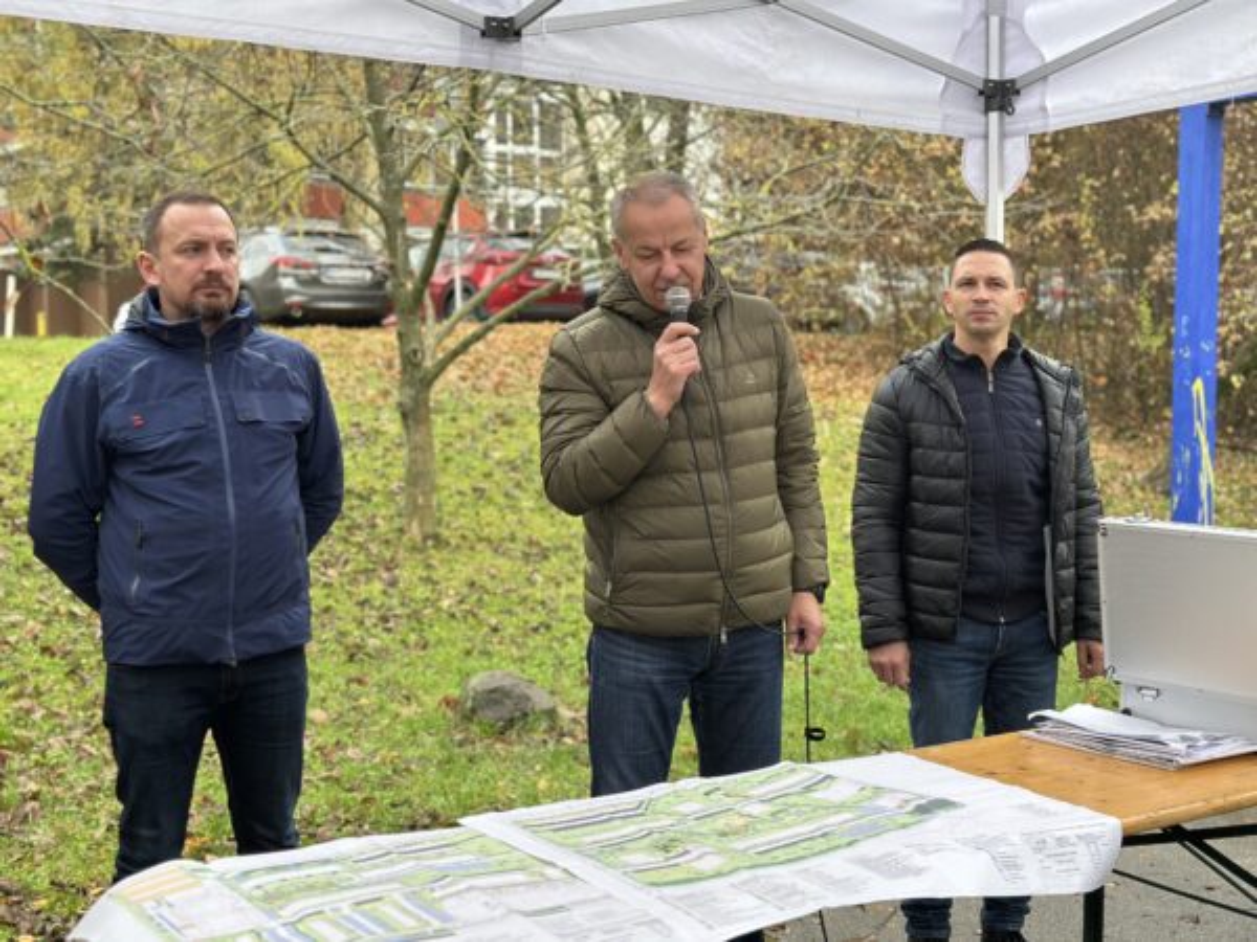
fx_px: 1743
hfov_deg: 39.7
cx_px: 628
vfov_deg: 30.3
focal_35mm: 48
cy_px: 471
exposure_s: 1/236
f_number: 1.78
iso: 80
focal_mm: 6.86
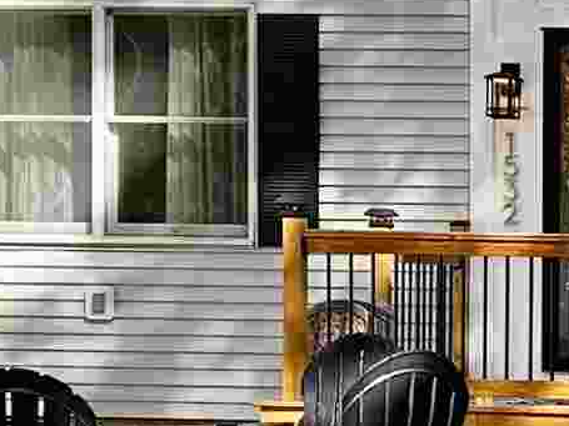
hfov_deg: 11.3
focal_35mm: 162
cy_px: 432
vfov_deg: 9.1
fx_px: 2662
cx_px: 1054
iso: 80
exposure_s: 1/864
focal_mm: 6.86
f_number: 1.78
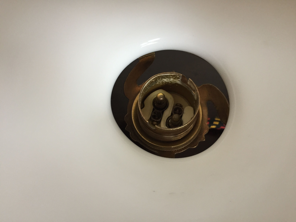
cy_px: 111
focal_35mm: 29
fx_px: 248
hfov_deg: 61.7
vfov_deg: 48.2
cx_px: 148
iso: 160
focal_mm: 4.15
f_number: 2.2
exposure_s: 1/33
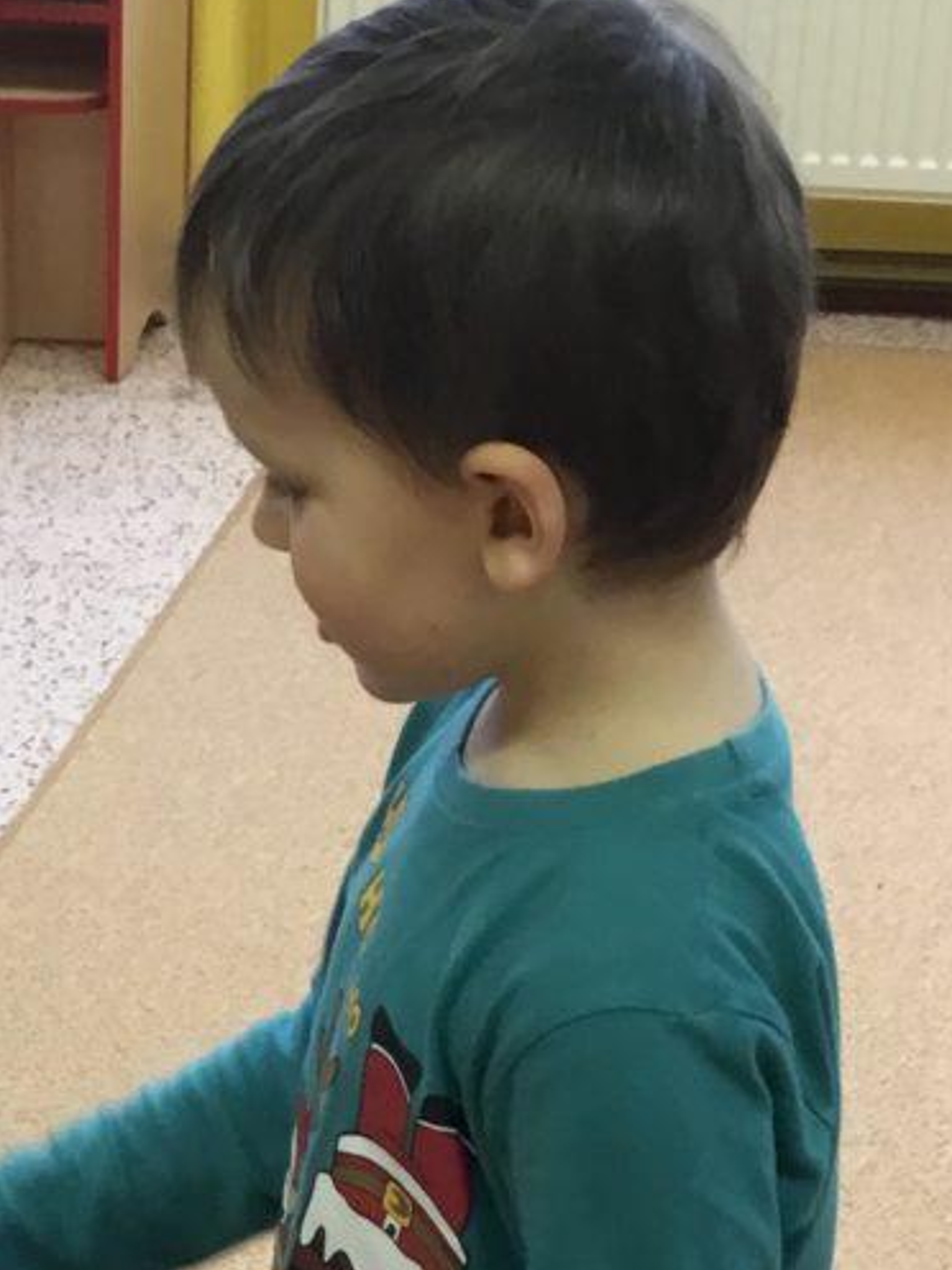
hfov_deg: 14.5
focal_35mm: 100
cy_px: 1357
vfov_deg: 18.9
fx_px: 3667
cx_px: -64
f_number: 2.4
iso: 80
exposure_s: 1/33
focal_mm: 3.3
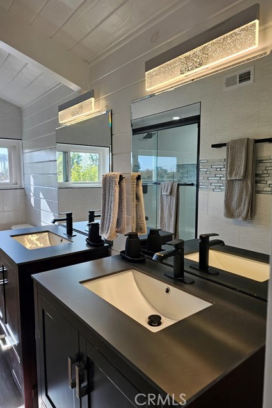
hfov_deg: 53.1
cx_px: 133
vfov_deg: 73.8
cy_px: 204
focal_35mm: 24
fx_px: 272
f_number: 1.7
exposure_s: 1/207
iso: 50
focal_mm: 6.3
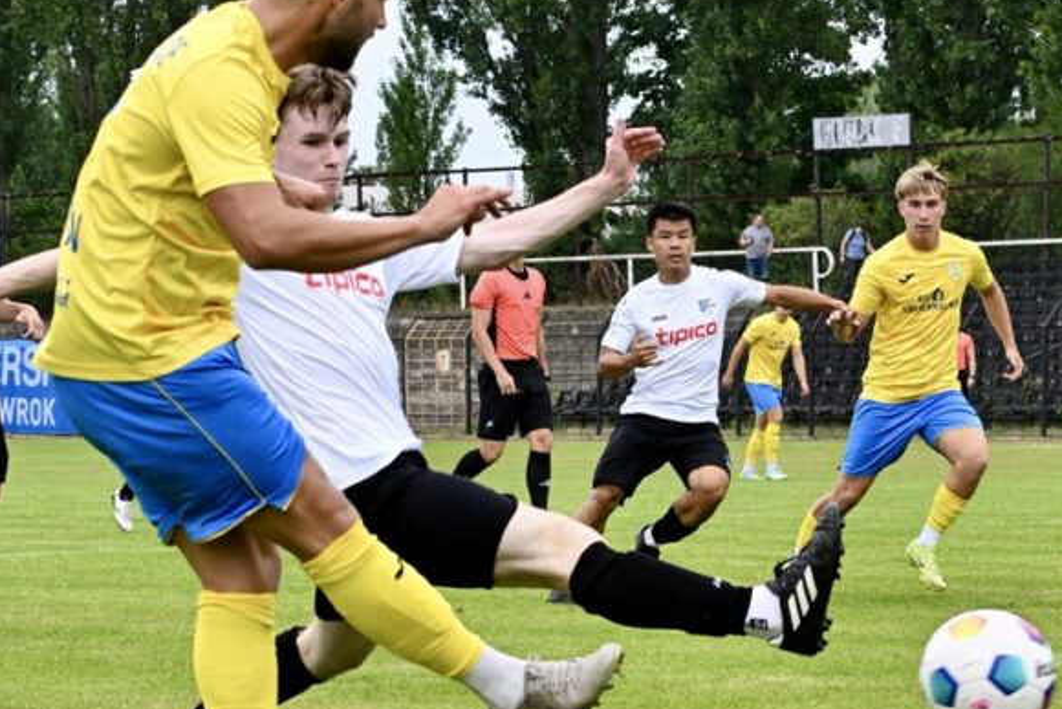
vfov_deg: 9.2
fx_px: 4426
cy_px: 379
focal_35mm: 150
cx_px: 348
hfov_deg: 13.7
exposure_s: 1/1600
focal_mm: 85
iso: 2500
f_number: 9
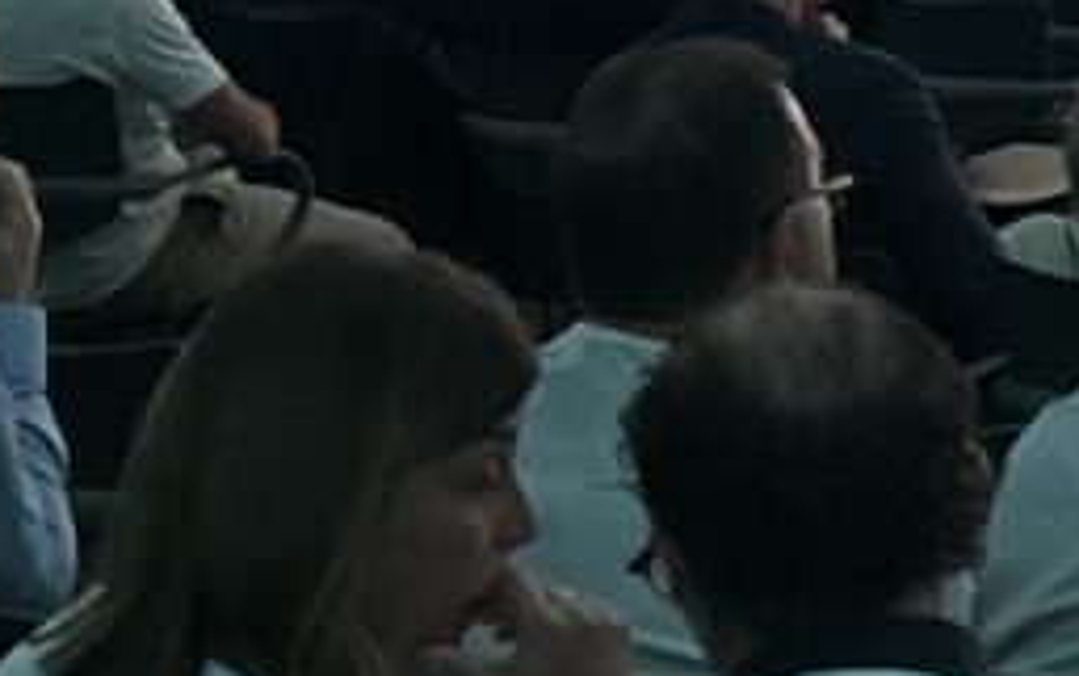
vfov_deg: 6.3
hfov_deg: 9.2
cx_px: 2498
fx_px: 6062
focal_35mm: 206
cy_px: -248
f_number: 1.5
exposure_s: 1/49
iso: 125
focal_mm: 5.7
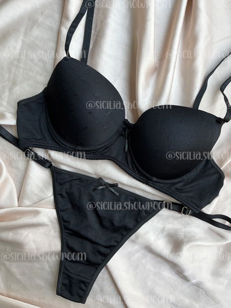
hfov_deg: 53.1
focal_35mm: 26
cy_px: 154
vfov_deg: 67.3
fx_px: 231
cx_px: 116
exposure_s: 1/122
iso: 64
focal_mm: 5.1
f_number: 1.6
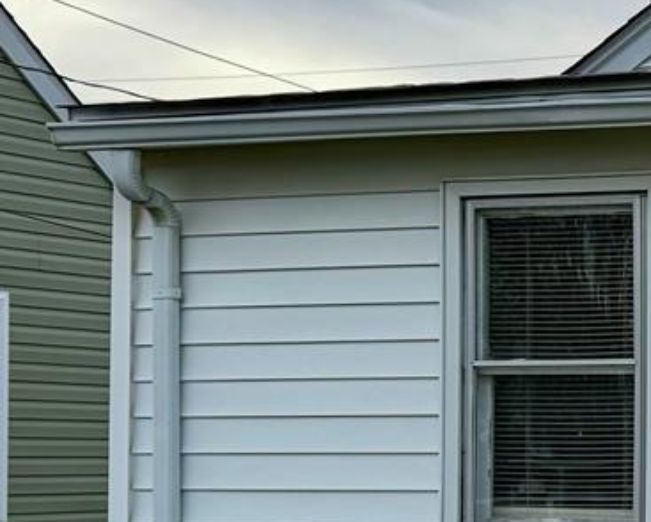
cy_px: 442
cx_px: 1149
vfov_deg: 15.0
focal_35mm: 102
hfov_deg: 16.1
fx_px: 1966
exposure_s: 1/3145
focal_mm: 6.76
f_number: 1.78
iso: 80
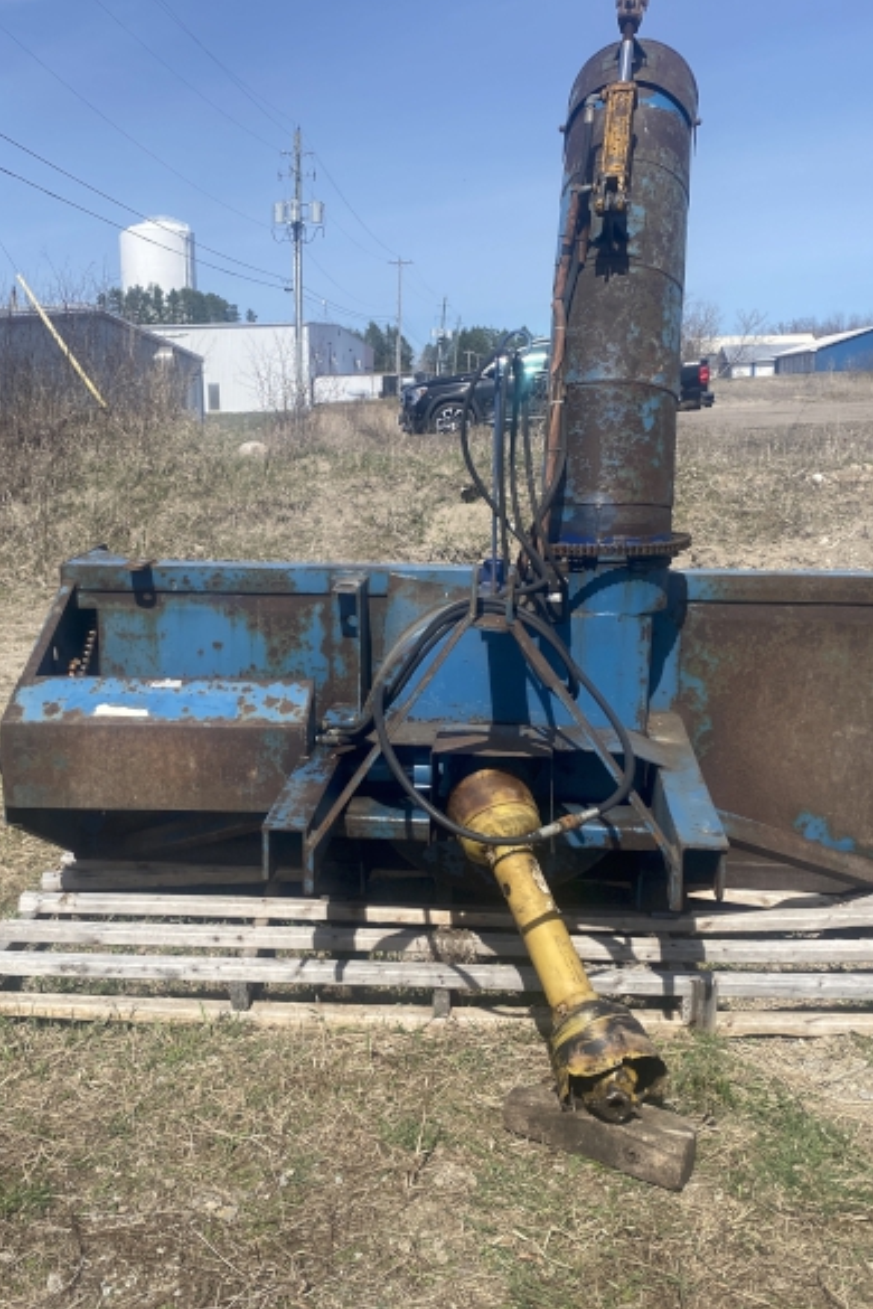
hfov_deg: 35.8
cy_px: 653
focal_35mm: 37
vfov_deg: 51.9
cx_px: 345
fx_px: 1346
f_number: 1.8
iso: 32
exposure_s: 1/3401
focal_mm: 4.25
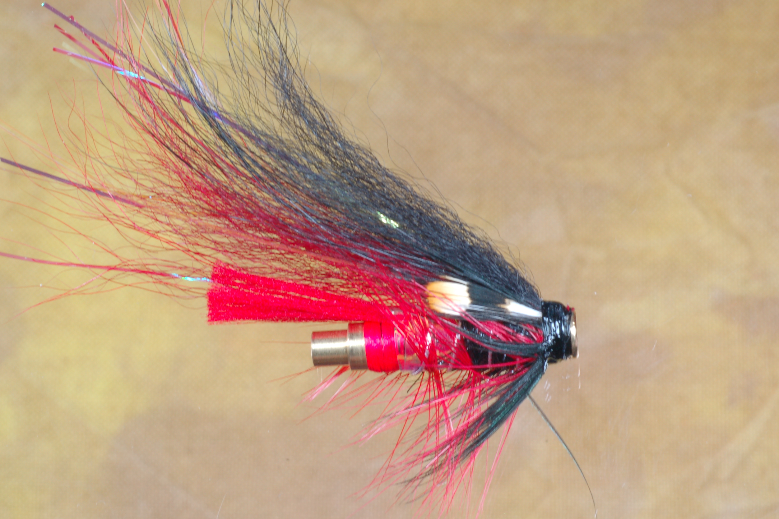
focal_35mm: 126
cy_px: 237
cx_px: 314
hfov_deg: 16.2
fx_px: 2726
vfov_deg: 10.9
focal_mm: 70
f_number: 22
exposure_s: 1/2.5
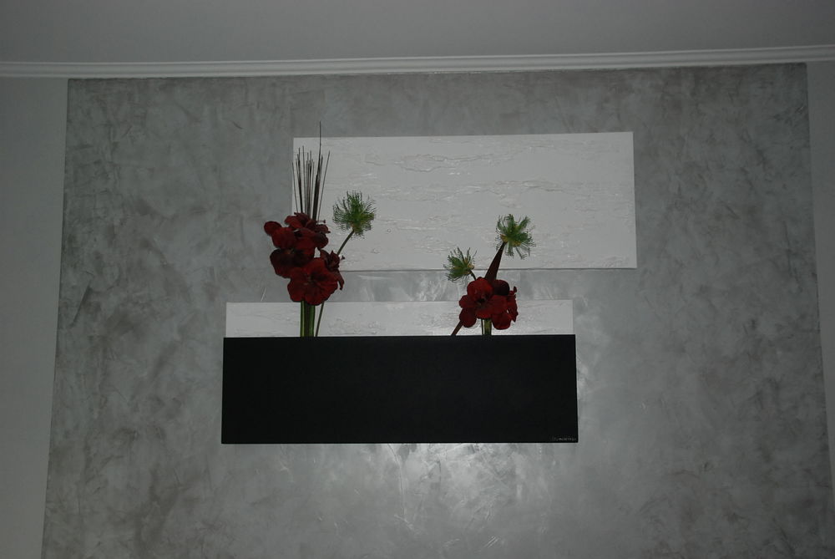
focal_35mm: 33
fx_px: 766
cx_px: 418
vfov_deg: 40.1
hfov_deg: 57.2
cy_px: 280
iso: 640
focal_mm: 22
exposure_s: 1/60
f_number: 4.5
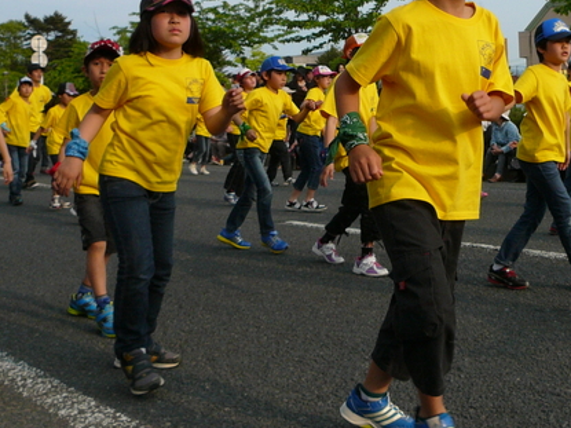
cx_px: 418
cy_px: 111
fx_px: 890
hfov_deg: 34.9
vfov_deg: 26.7
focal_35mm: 54
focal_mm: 5.2
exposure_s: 1/400
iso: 100
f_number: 5
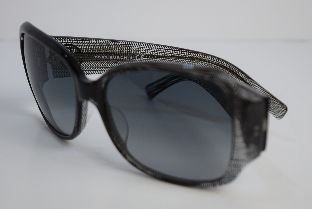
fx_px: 716
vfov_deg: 16.6
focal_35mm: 82
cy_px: 104
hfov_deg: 24.6
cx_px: 156
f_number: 5.6
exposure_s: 1/125
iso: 400
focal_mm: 55
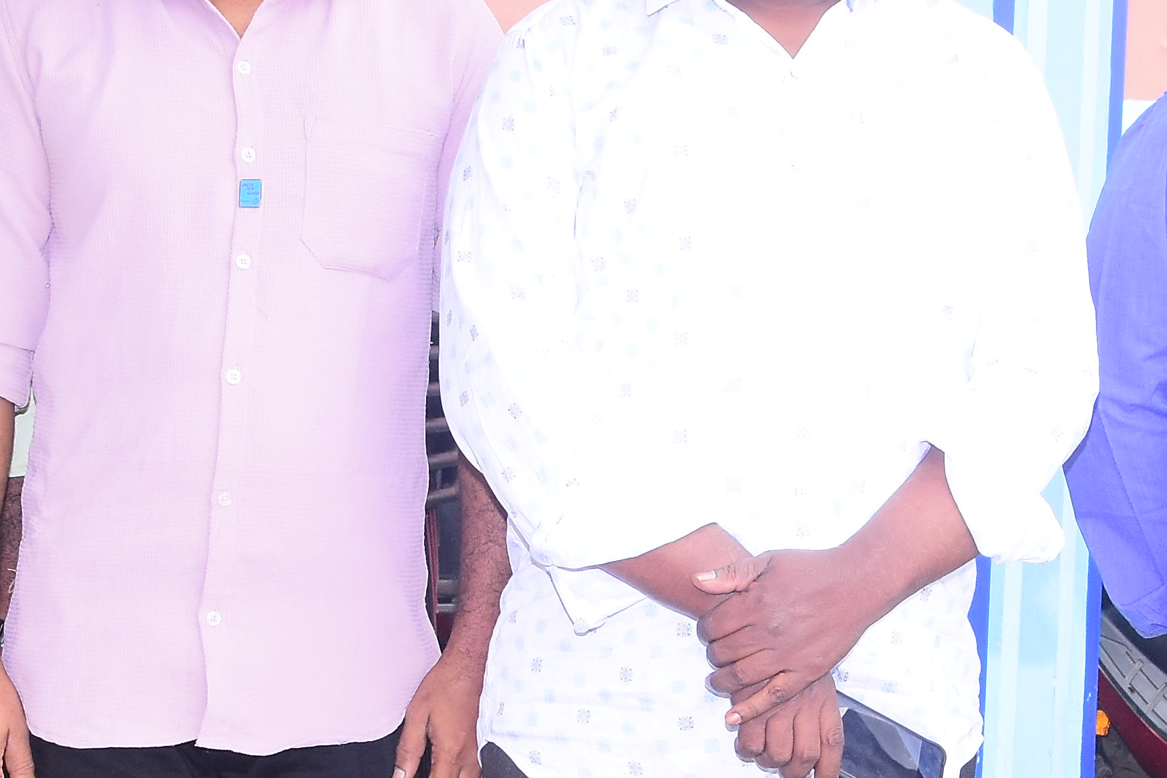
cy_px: 654
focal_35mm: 124
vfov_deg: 11.0
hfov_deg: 16.5
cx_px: 849
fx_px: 4019
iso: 500
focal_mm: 24
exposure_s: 1/125
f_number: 7.1
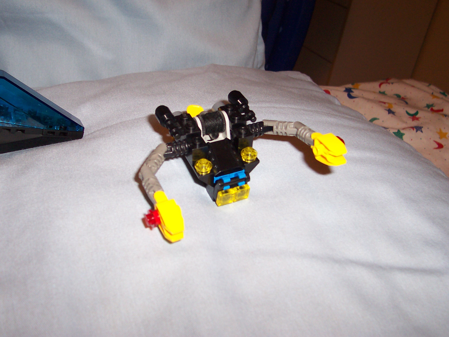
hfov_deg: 50.1
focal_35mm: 37
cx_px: 224
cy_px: 168
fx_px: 480
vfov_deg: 38.7
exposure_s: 1/60
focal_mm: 5.6
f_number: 2.8
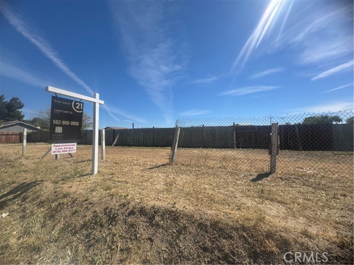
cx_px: 177
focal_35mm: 14
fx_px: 143
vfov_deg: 85.7
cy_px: 132
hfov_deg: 102.1
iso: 50
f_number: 2.2
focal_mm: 2.22
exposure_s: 1/2874
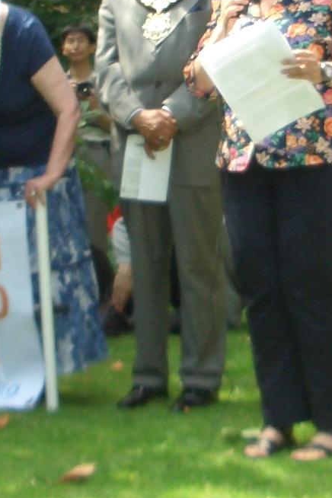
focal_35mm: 114
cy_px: 123
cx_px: 241
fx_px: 1577
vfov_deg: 17.8
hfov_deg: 12.0
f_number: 2.6
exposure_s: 1/500
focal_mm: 5.8
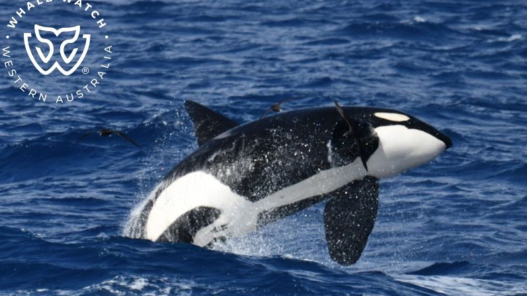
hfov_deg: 5.3
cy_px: 167
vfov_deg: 3.0
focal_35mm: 410
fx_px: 5728
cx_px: 264
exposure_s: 1/8000
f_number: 6
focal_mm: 390
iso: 900
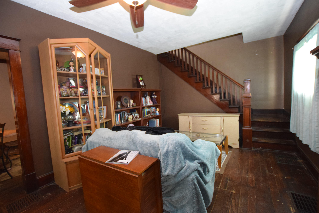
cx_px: 160
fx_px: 133
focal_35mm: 15
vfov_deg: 77.4
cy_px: 106
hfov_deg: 100.3
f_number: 3.5
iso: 2500
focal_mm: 10
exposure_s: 1/60
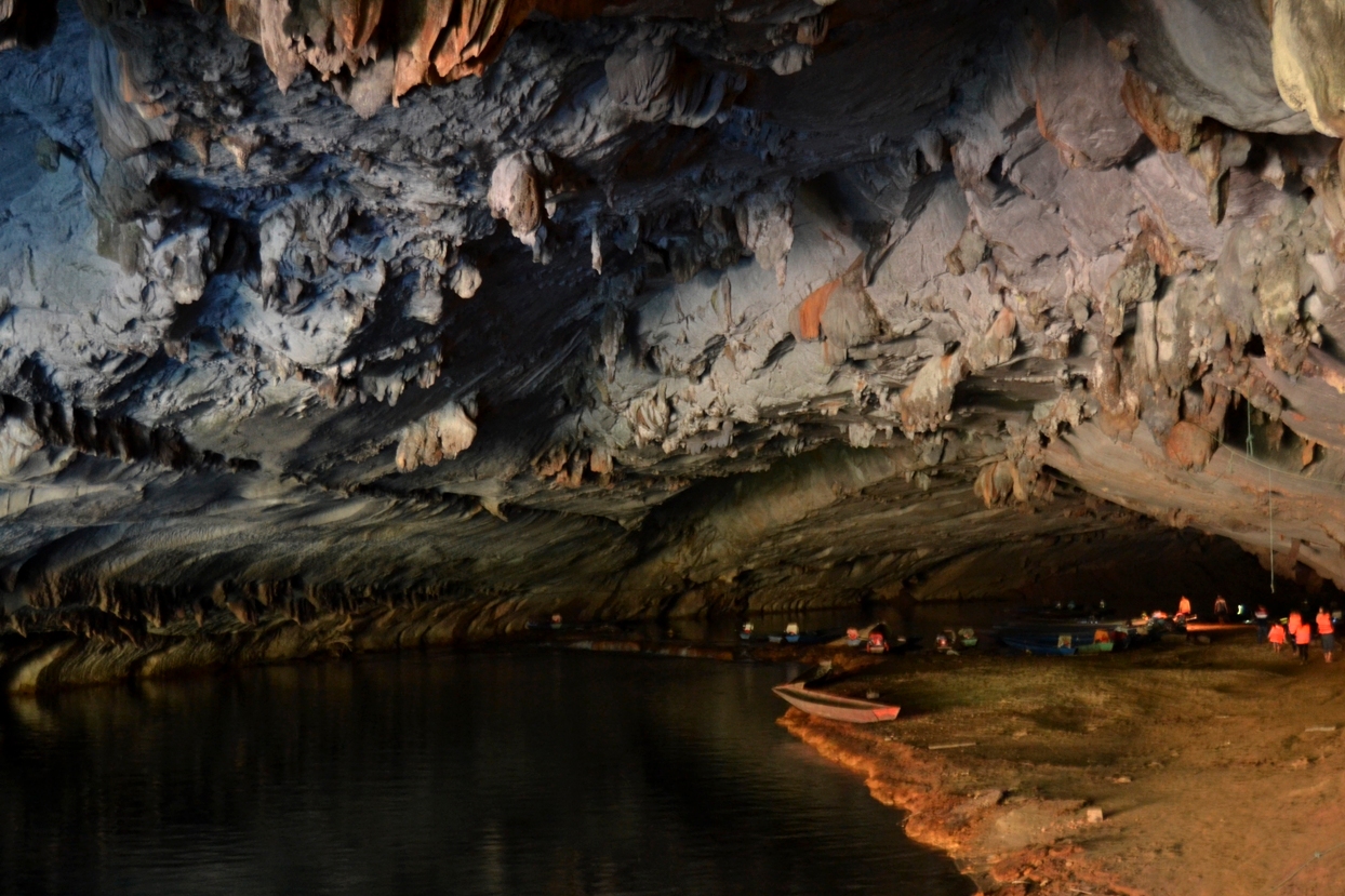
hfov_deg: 41.1
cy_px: 448
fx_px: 1793
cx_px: 672
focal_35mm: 48
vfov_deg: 28.1
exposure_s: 1/3
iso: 800
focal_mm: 32
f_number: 4.5
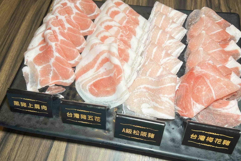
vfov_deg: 46.4
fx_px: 187
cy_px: 76
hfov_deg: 65.5
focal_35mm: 28
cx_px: 124
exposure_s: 1/120
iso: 80
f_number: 1.5
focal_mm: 5.7
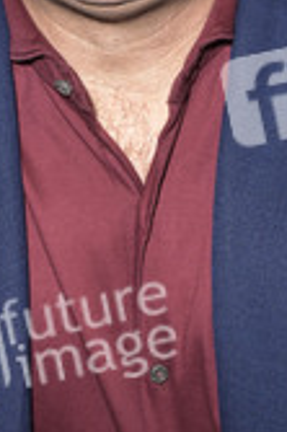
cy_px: -44
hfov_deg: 15.0
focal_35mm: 91
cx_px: 119
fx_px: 1090
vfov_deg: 21.3
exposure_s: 1/200
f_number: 5.6
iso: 640
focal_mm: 38
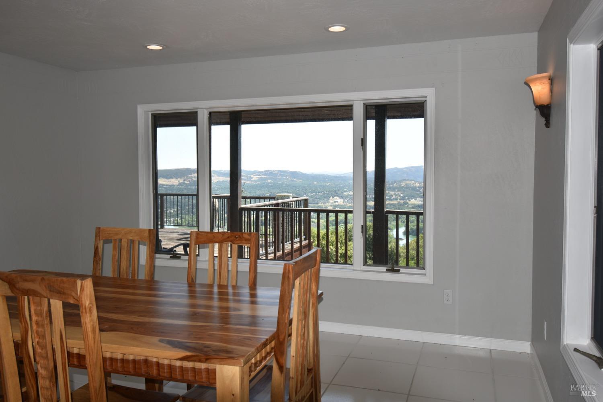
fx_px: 502
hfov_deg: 61.9
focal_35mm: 30
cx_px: 302
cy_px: 201
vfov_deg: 43.6
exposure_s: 1/125
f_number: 5.6
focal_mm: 20
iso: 100
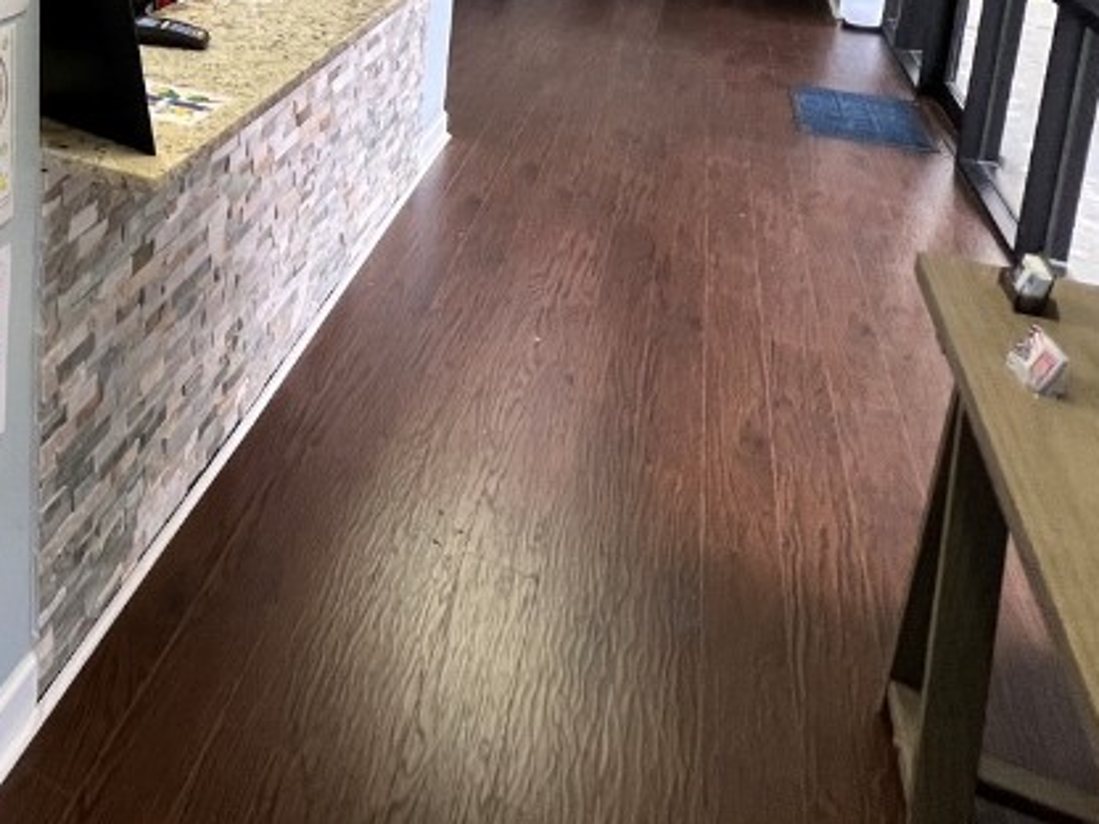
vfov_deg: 37.8
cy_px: -55
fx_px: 1016
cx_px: -34
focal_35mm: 32
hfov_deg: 46.2
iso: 200
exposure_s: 1/120
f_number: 1.8
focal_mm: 1.57
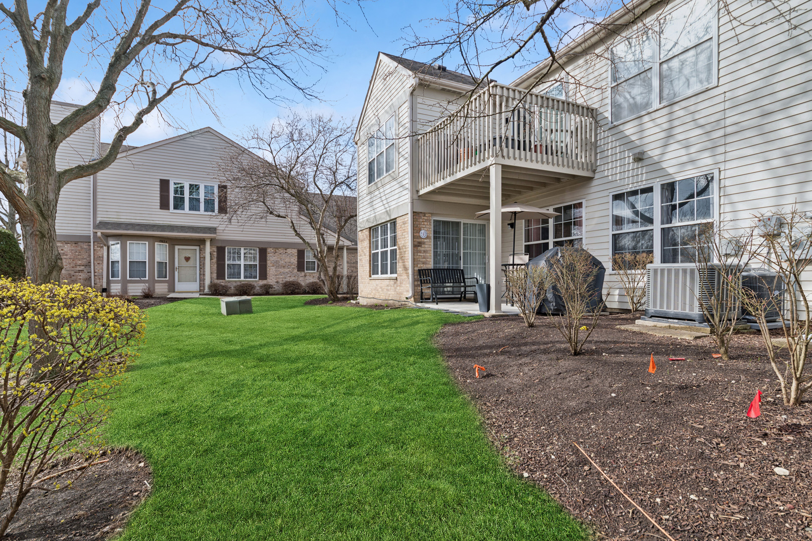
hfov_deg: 93.3
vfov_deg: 70.4
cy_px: 270
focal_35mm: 17
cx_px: 406
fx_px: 383
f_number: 10
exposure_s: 1/125
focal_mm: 17
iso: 100
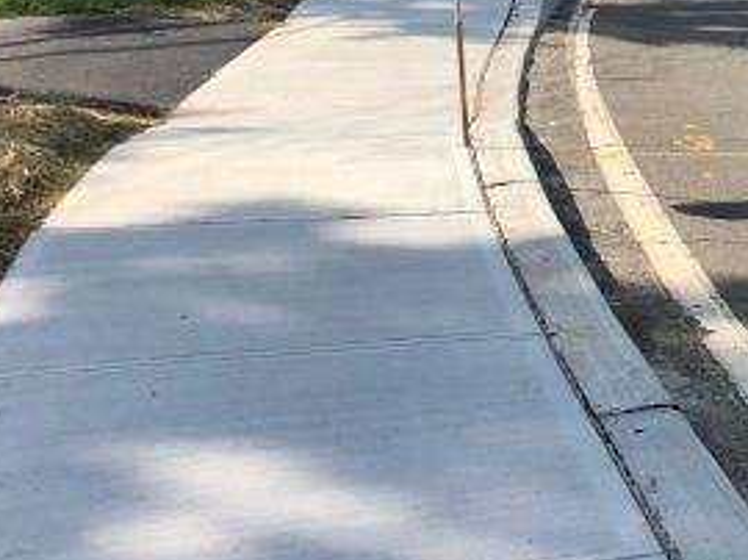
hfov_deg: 22.5
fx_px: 1792
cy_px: -8
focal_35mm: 83
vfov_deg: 17.3
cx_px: 776
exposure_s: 1/1021
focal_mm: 4
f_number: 1.8
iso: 20
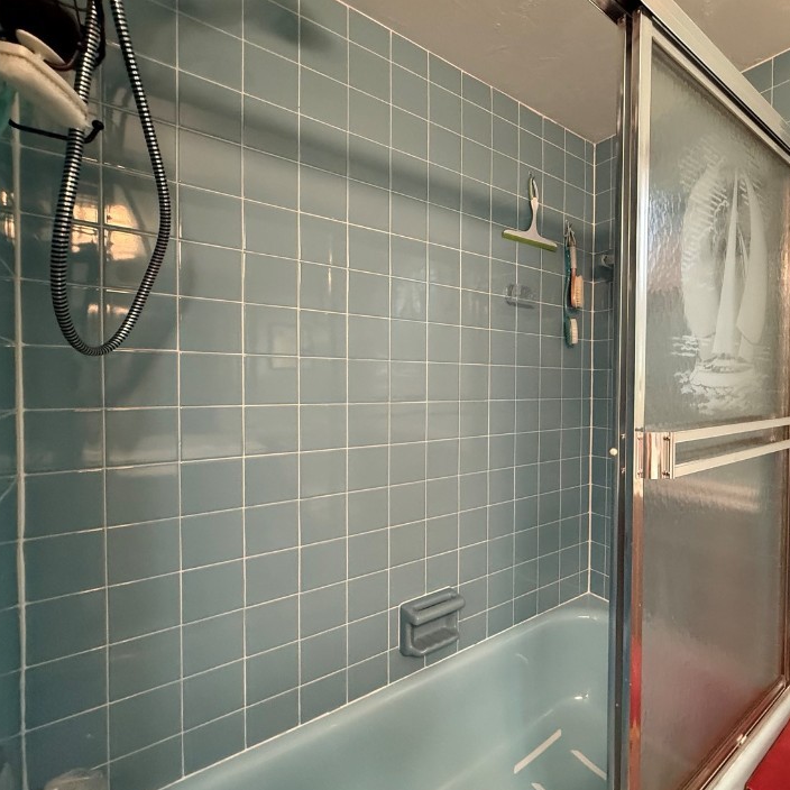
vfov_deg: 80.7
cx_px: 529
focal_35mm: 18
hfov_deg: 78.0
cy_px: 394
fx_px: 465
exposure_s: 1/60
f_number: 2.2
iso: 640
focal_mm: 2.22
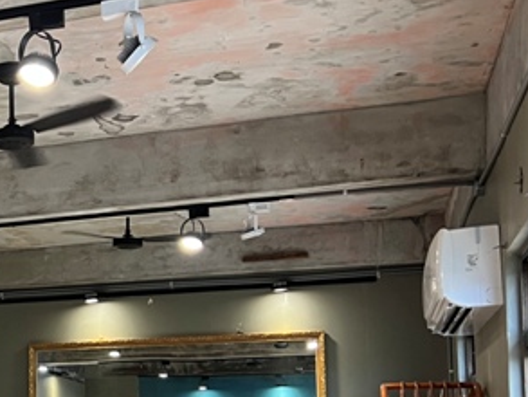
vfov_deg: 20.2
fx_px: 1083
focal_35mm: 71
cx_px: -54
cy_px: 383
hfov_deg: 25.4
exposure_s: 1/77
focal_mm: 5.7
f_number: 1.5
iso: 125
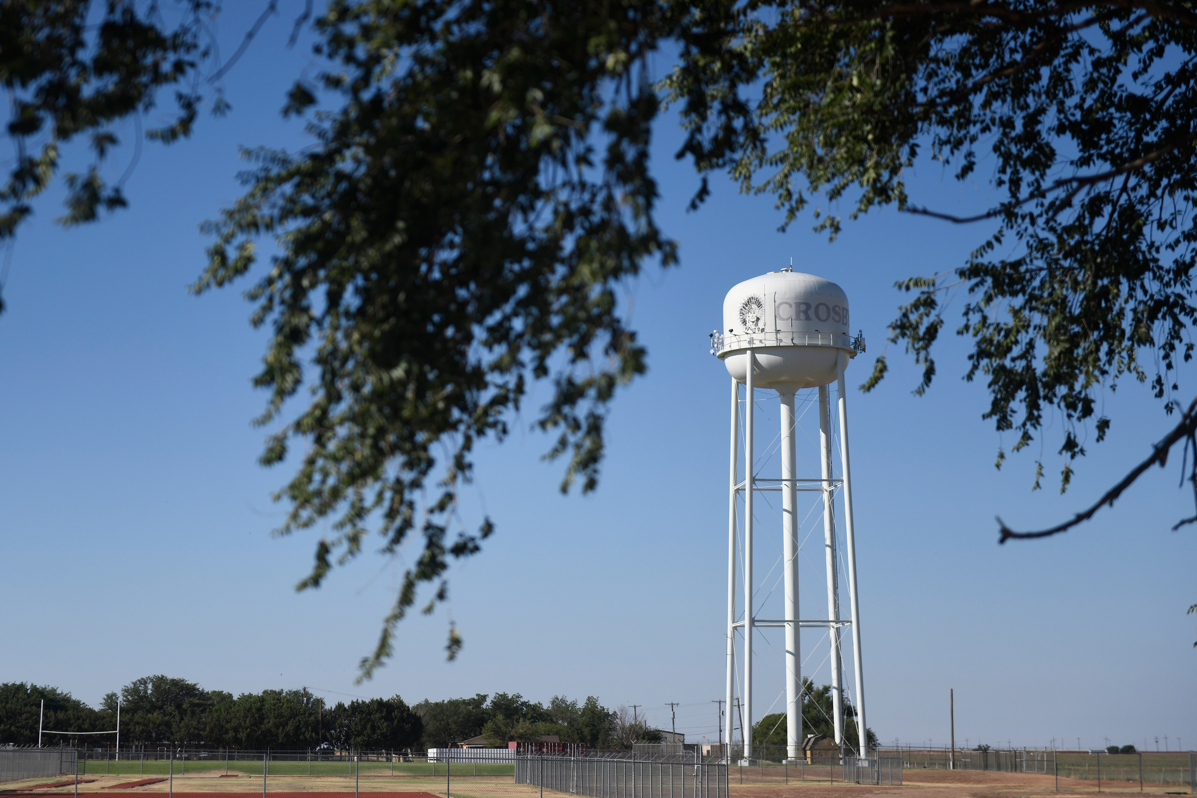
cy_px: 335
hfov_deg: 25.0
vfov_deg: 16.8
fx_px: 2693
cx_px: 502
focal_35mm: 81
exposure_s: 1/8000
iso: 200
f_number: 2.8
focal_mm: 66
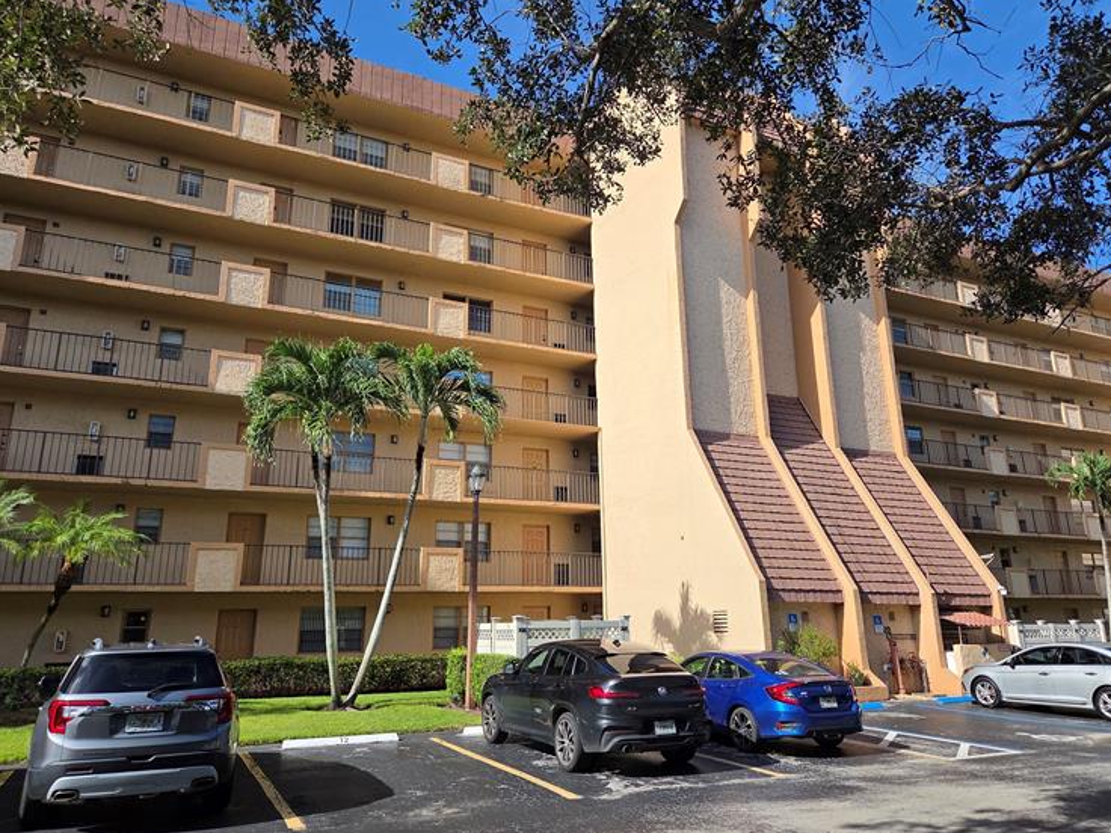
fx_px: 802
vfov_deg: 54.8
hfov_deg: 69.4
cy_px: 391
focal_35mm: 25
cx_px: 554
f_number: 1.8
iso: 80
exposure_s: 1/5545
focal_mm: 5.4
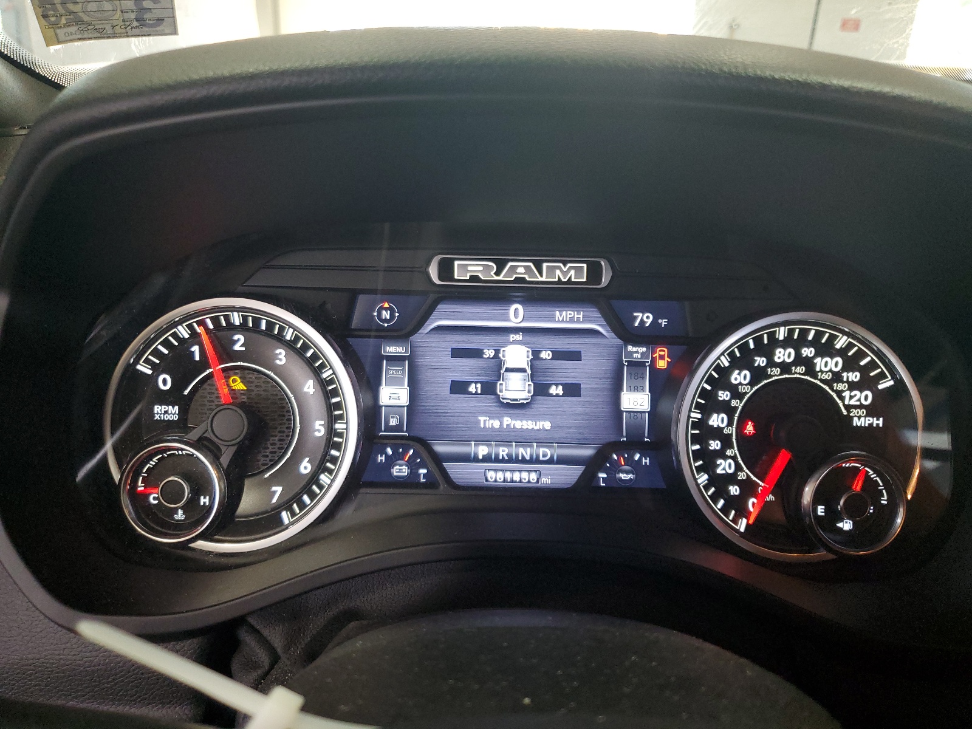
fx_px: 730
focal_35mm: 26
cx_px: 486
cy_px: 364
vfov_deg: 53.1
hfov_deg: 67.3
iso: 169
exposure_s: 1/60.2
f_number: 1.5
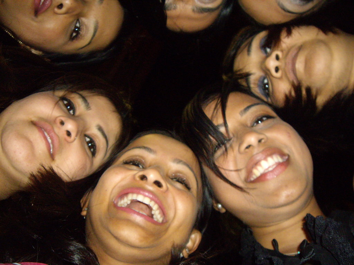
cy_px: 132
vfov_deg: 37.7
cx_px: 177
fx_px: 389
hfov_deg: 49.0
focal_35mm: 38
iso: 400
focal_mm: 6.2
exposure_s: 1/40
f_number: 2.7
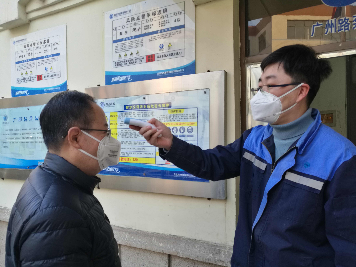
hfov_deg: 65.3
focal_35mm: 27
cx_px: 178
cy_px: 134
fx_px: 278
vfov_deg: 51.4
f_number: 2
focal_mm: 4.04
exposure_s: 1/40
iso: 80
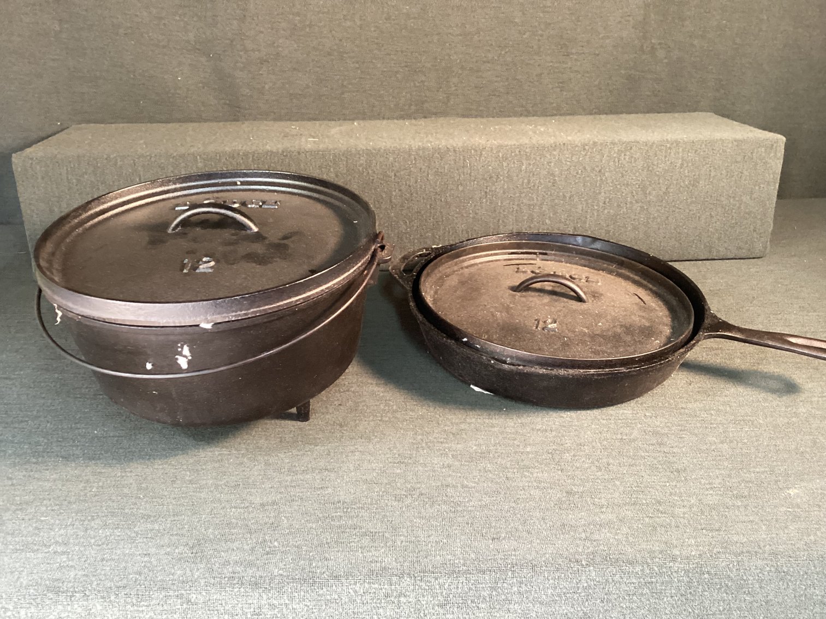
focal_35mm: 31
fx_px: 740
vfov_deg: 45.4
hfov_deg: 58.3
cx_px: 413
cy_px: 310
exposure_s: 1/40
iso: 320
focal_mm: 3.3
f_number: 2.4
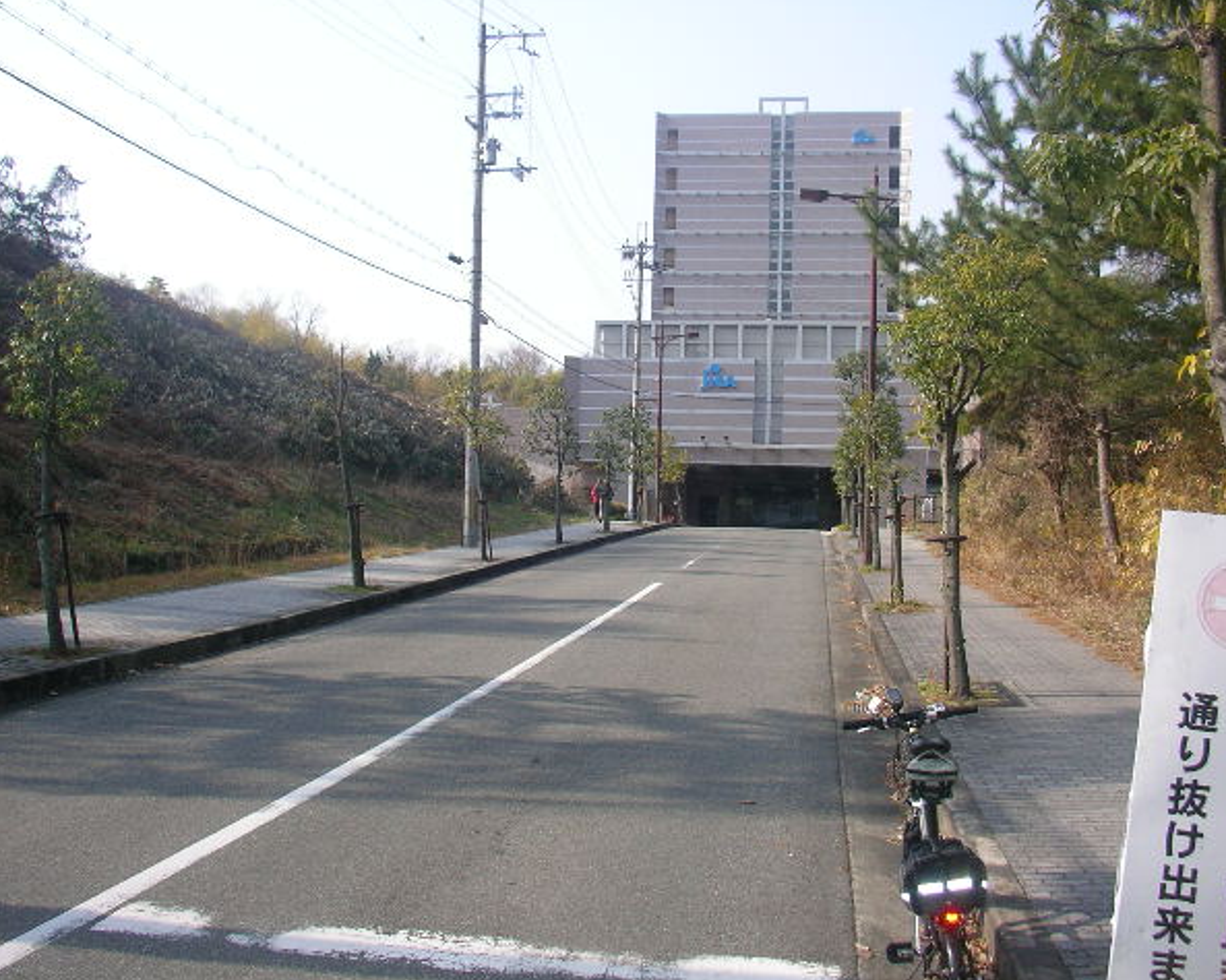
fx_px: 1415
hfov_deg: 46.8
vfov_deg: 38.2
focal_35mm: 39
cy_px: 486
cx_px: 587
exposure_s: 1/500
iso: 64
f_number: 6.9
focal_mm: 5.7
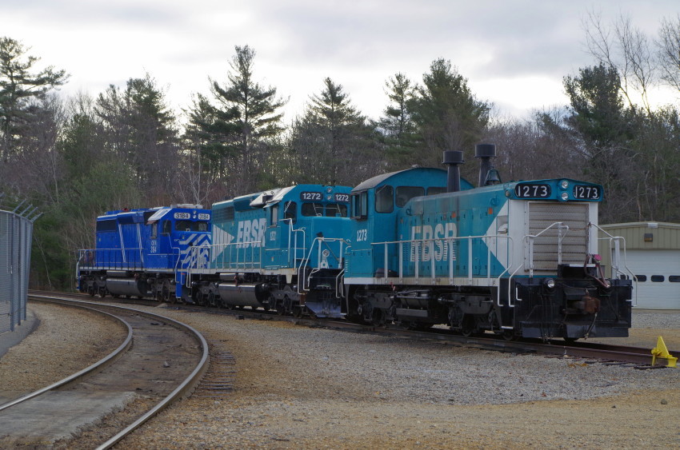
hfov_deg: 27.0
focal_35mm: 75
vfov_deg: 18.1
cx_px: 340
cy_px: 225
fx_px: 1414
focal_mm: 50
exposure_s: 1/100
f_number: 11
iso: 400
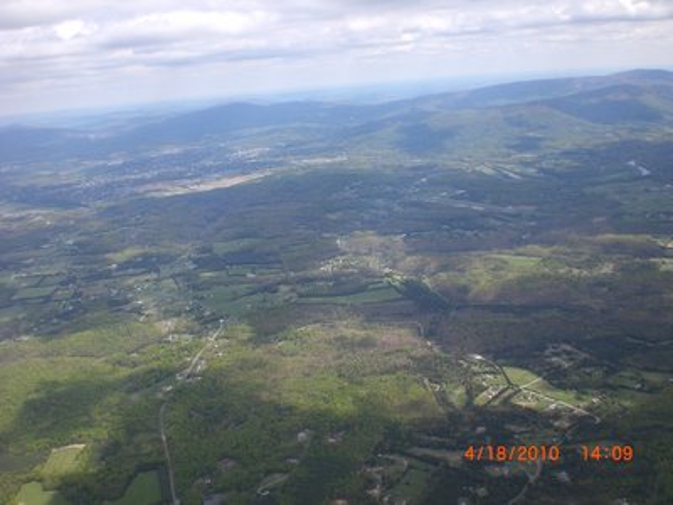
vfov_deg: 37.7
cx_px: 336
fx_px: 739
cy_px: 252
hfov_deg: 49.0
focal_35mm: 38
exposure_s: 1/400
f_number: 4.4
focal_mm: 6.3
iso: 50
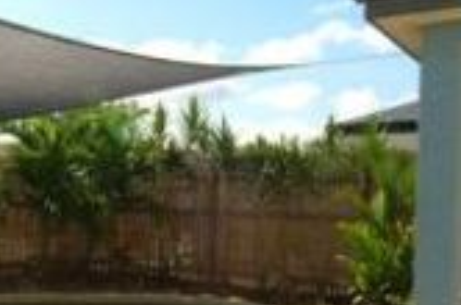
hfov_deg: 38.8
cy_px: 207
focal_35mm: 51
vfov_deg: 26.2
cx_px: 183
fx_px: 652
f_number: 11
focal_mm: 12
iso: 160
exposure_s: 1/125
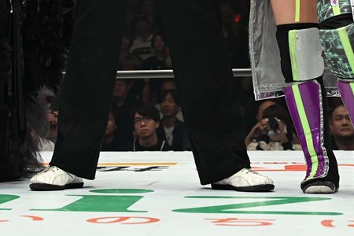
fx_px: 1023
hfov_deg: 19.6
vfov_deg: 12.8
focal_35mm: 104
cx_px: 109
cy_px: -65
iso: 800
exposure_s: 1/500
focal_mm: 39
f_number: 4
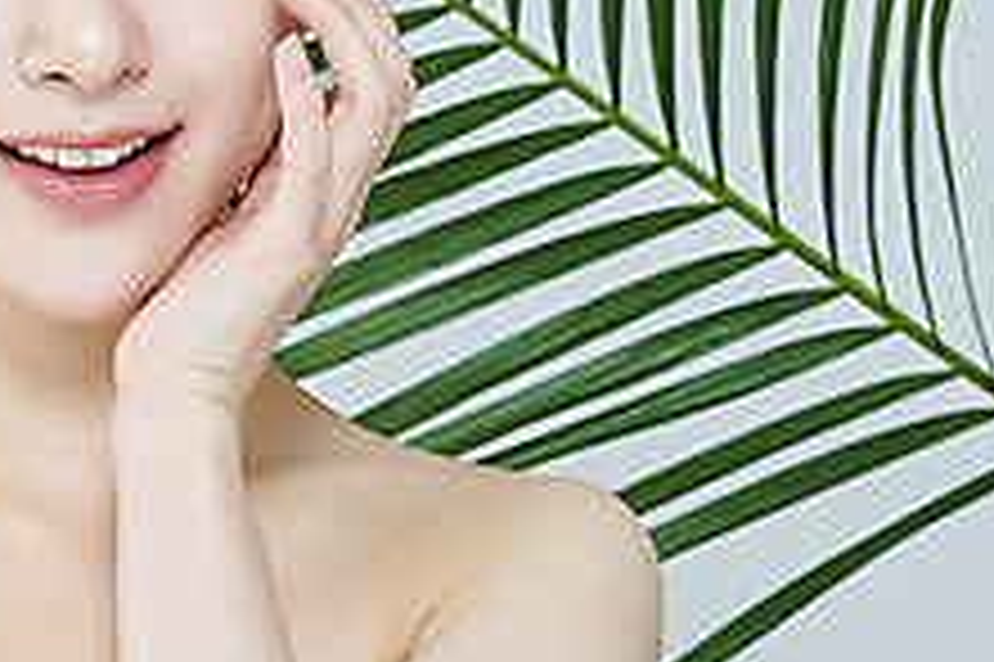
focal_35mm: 285
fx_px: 7863
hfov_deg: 7.2
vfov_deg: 4.8
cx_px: 277
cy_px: 167
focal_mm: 105
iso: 64
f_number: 11
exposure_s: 1/125
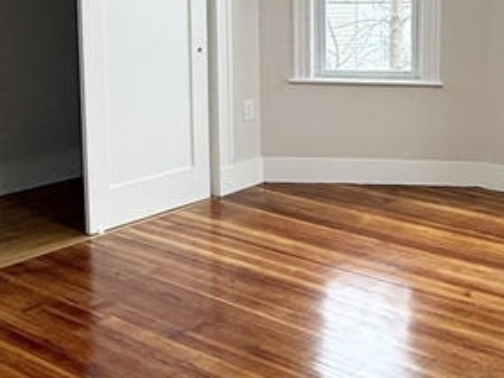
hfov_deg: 35.0
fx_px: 743
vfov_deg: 27.9
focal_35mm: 51
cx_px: 468
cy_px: 64
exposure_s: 1/120
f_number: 2.2
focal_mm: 2.22
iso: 100
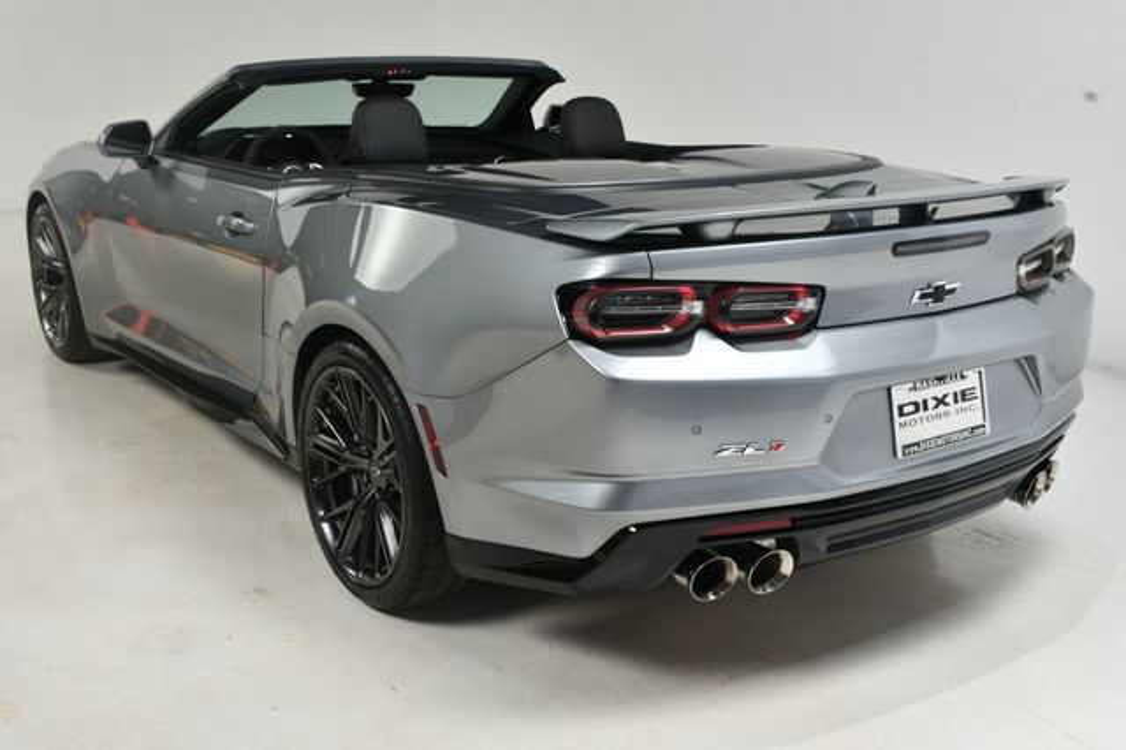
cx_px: 563
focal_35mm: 40
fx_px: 1250
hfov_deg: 48.5
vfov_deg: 33.4
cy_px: 375
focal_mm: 27
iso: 100
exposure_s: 1/160
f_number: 13
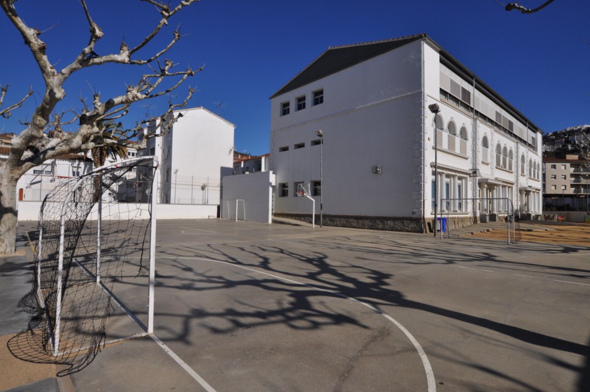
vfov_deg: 63.1
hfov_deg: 85.5
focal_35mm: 20
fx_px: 319
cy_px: 196
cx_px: 295
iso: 200
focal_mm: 13
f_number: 13
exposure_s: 1/640
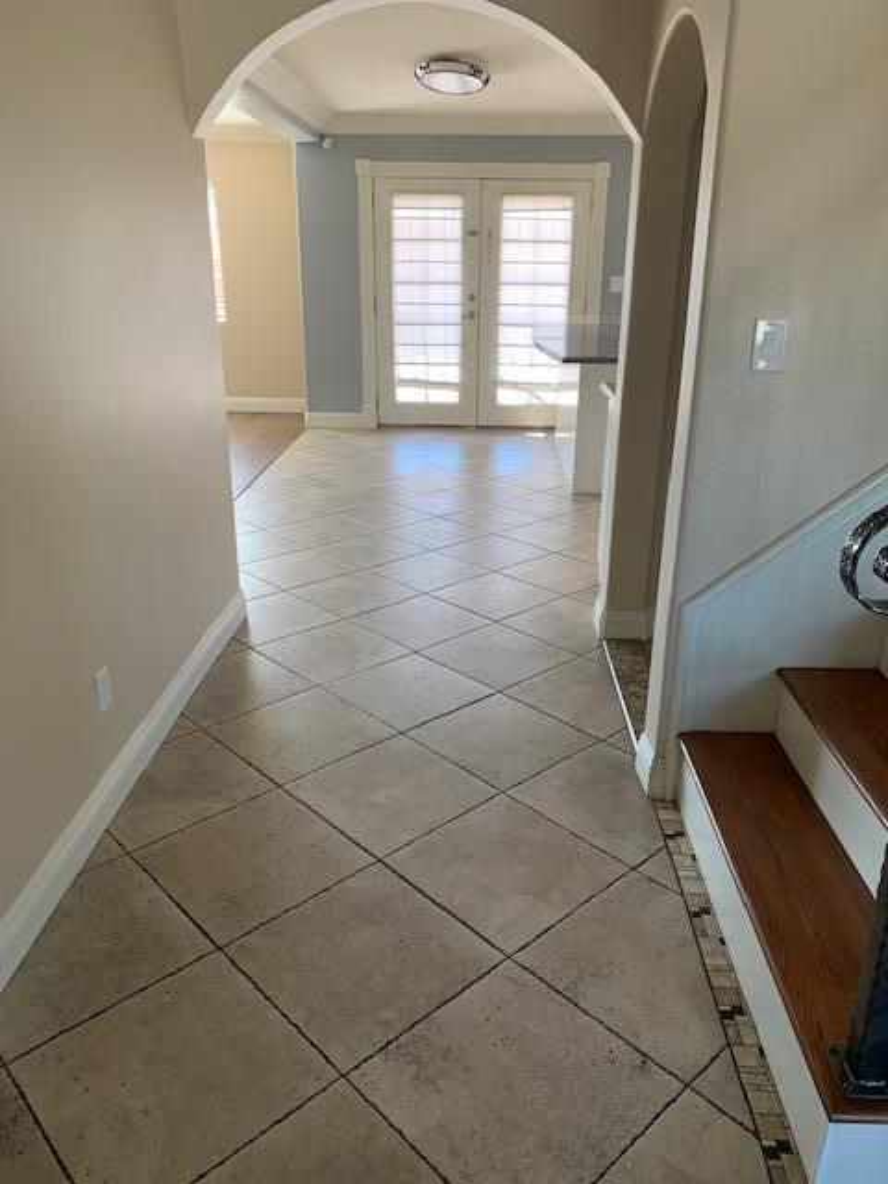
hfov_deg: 53.1
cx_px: 444
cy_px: 592
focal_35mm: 26
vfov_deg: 67.3
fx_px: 889
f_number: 1.8
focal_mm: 4.25
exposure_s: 1/60
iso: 64
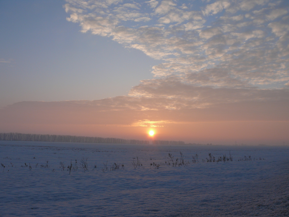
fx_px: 292
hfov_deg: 52.6
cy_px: 108
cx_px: 144
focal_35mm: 35
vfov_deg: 40.7
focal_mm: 7.4
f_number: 5.6
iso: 100
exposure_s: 1/400
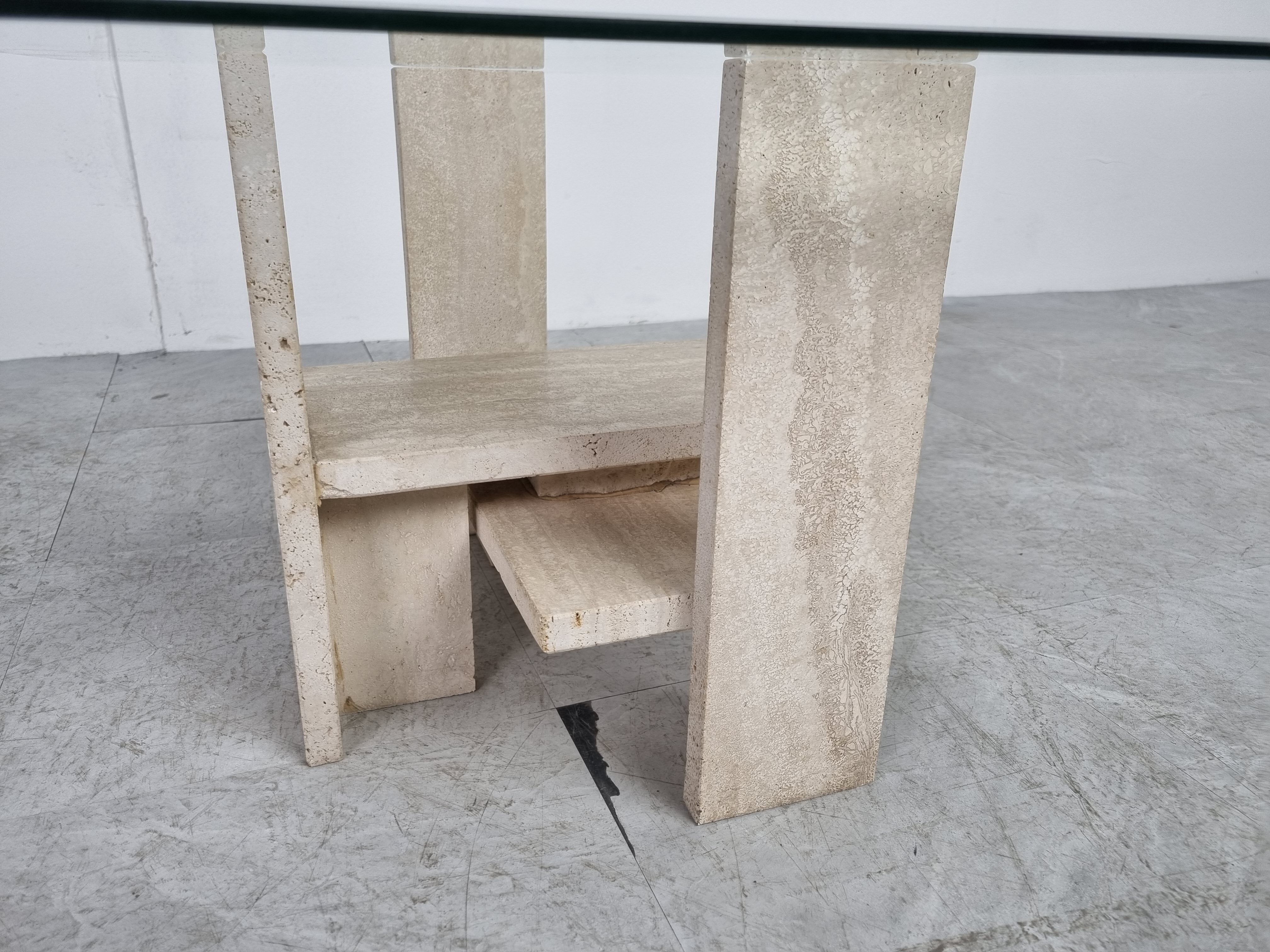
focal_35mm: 26
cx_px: 635
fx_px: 954
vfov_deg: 53.1
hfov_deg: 67.3
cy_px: 476
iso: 64
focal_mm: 5.4
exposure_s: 1/100
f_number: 1.8
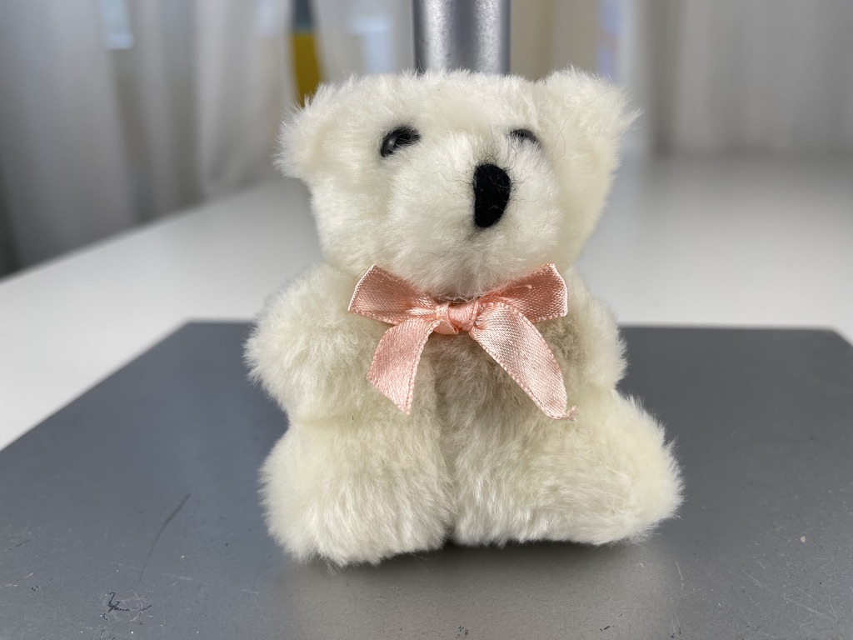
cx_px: 426
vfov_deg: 54.9
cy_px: 320
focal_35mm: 25
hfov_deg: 69.4
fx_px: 616
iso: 32
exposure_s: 1/234
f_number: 1.6
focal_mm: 5.1
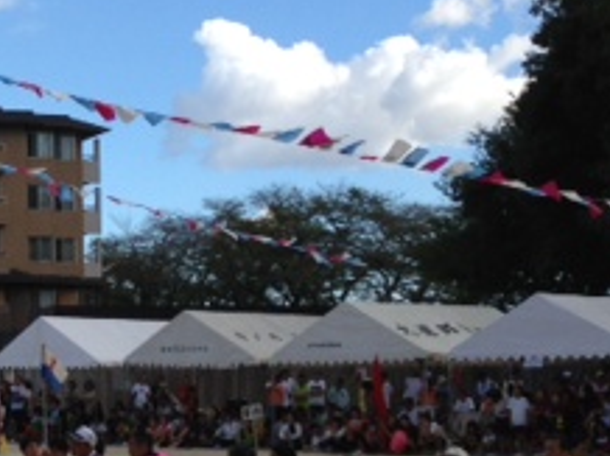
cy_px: 297
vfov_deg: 15.2
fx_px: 1707
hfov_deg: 18.7
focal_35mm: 97
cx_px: -201
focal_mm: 4.13
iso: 50
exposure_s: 1/1106
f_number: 2.4
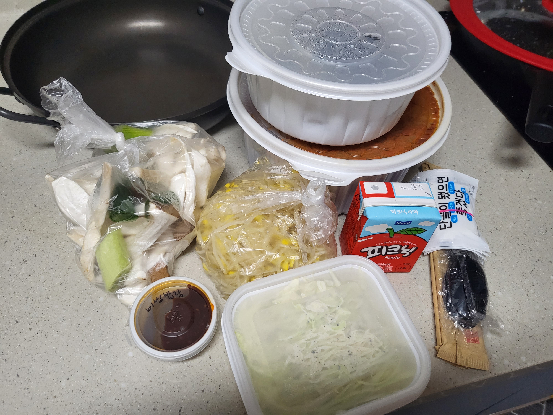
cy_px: 208
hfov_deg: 67.3
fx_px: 415
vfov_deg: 53.1
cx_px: 276
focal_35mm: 26
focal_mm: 4.25
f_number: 1.8
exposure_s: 1/120
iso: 320
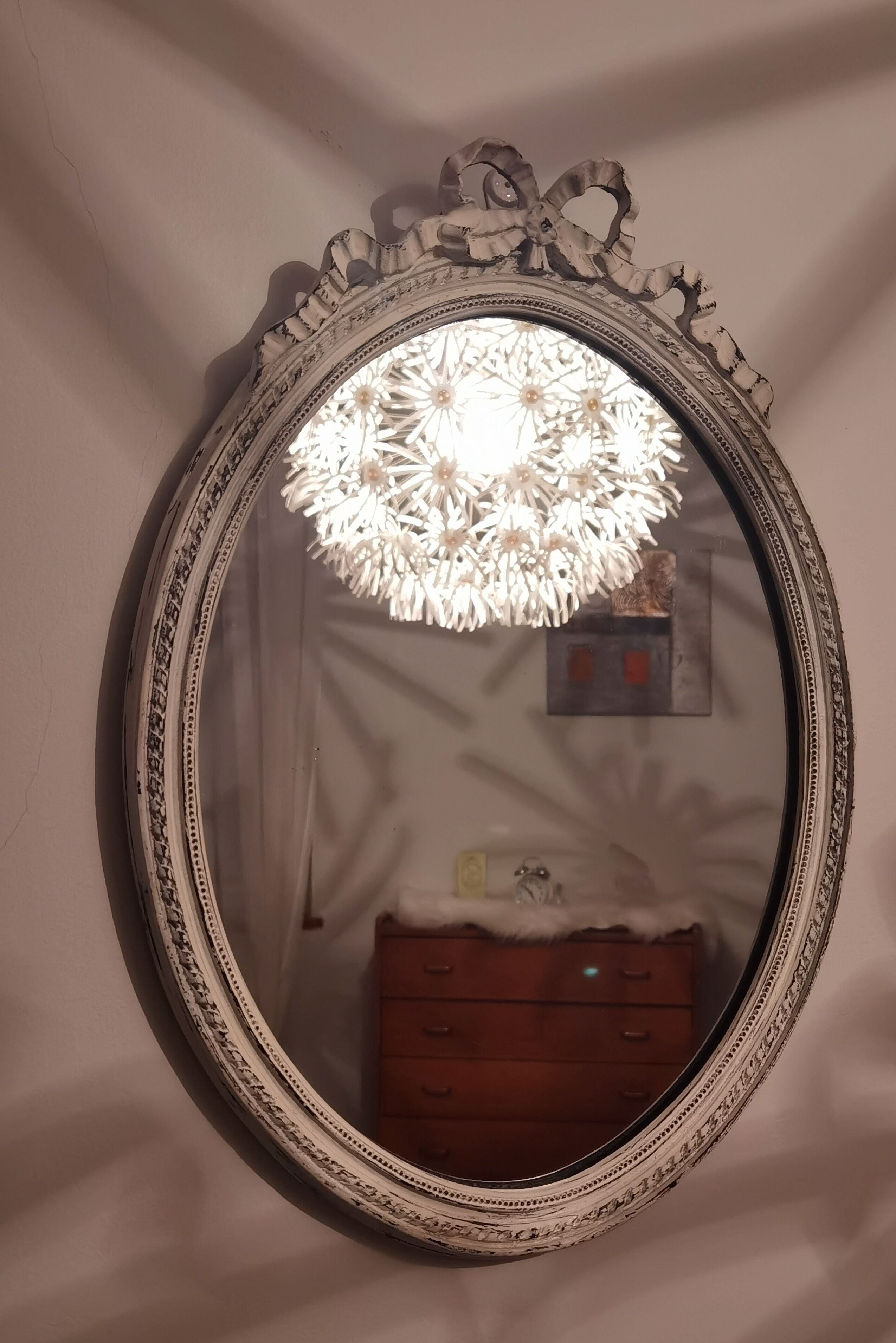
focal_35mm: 39
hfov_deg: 34.1
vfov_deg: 49.5
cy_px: 708
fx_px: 1456
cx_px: 537
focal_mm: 6.71
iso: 320
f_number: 1.9
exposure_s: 1/50
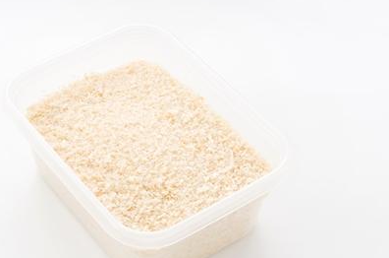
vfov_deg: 14.9
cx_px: 148
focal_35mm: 91
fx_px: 981
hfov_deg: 22.4
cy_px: 149
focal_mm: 48
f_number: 11
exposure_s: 1/60
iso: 100
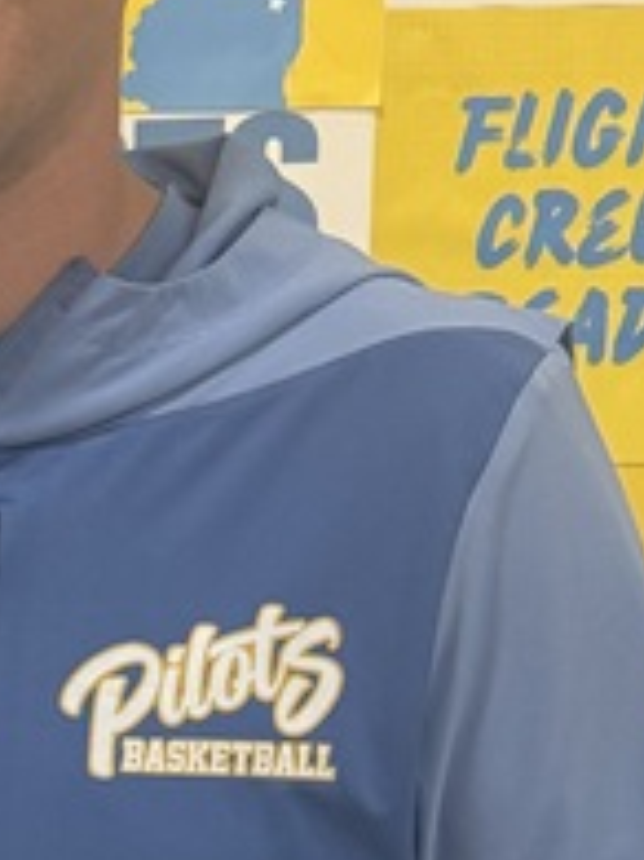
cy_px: 1094
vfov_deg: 15.0
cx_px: -494
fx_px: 3129
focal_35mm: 126
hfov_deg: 11.0
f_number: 1.78
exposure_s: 1/60
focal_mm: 6.76
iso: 250
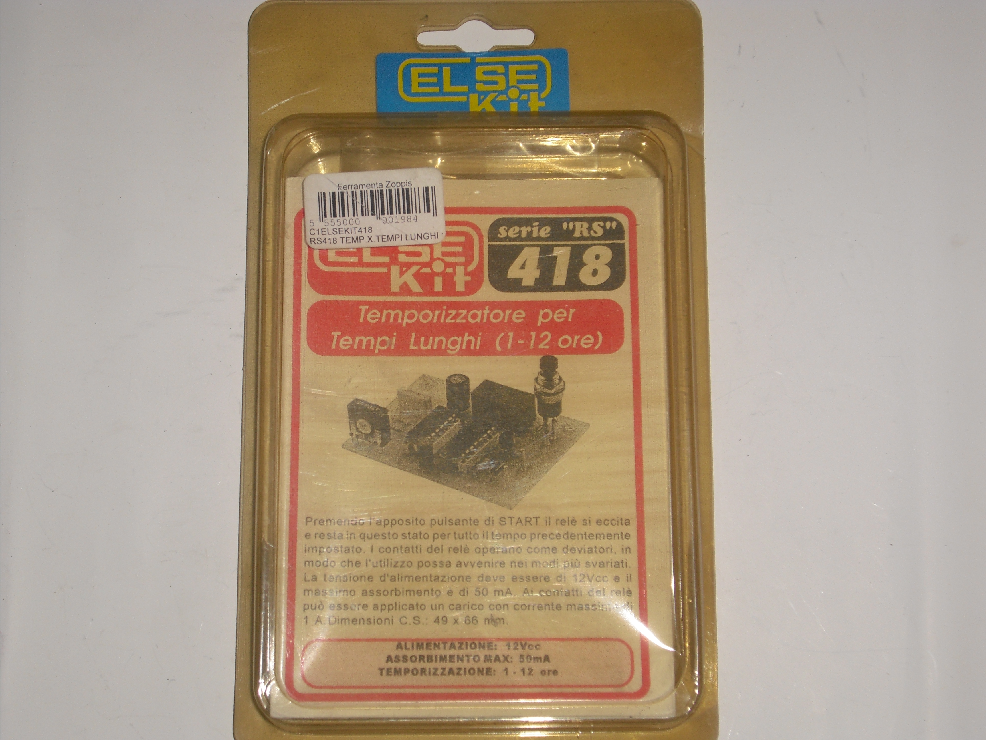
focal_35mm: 65
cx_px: 493
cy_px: 370
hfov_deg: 29.8
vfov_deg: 22.6
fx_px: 1851
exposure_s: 1/60
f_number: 3.8
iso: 64
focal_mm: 10.7
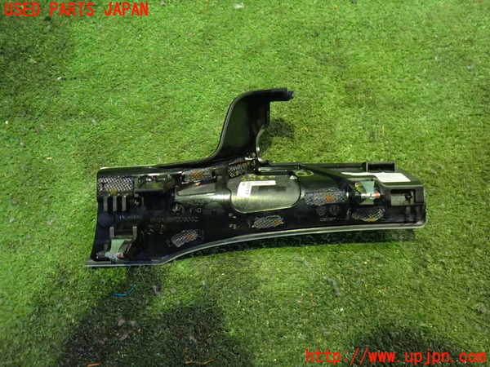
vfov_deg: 46.8
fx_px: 425
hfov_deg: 60.0
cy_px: 184
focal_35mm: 30
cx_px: 245
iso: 800
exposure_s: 1/20
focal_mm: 5.4
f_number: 2.3
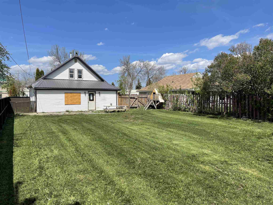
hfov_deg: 67.3
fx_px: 205
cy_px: 102
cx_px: 136
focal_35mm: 26
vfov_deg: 53.1
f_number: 1.6
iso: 32
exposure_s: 1/5128
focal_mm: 5.1
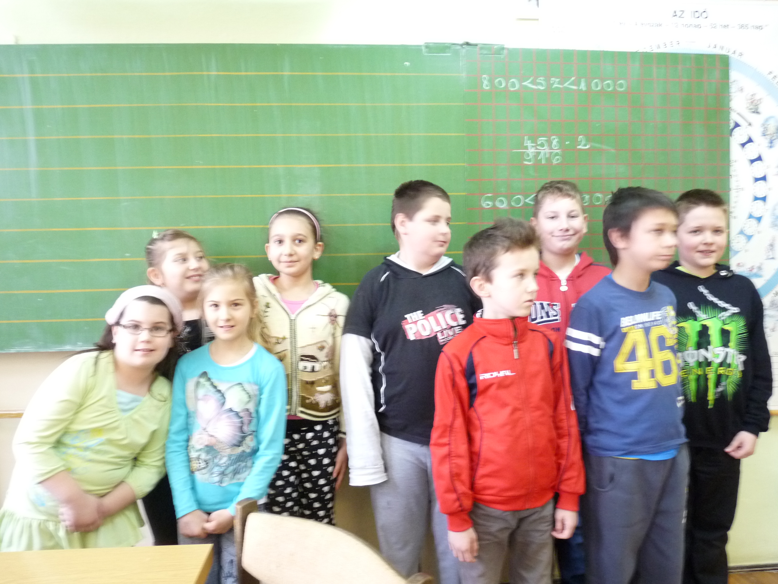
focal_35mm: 27
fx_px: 607
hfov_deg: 65.3
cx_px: 389
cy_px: 292
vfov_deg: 51.4
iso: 400
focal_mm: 4.8
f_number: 2.8
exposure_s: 1/15
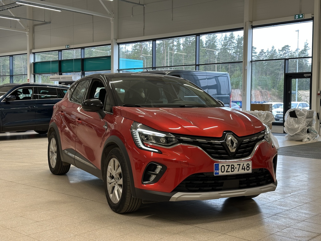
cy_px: 120
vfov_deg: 30.3
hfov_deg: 39.7
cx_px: 160
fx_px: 445
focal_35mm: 48
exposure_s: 1/100
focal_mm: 6.86
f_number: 1.78
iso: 64
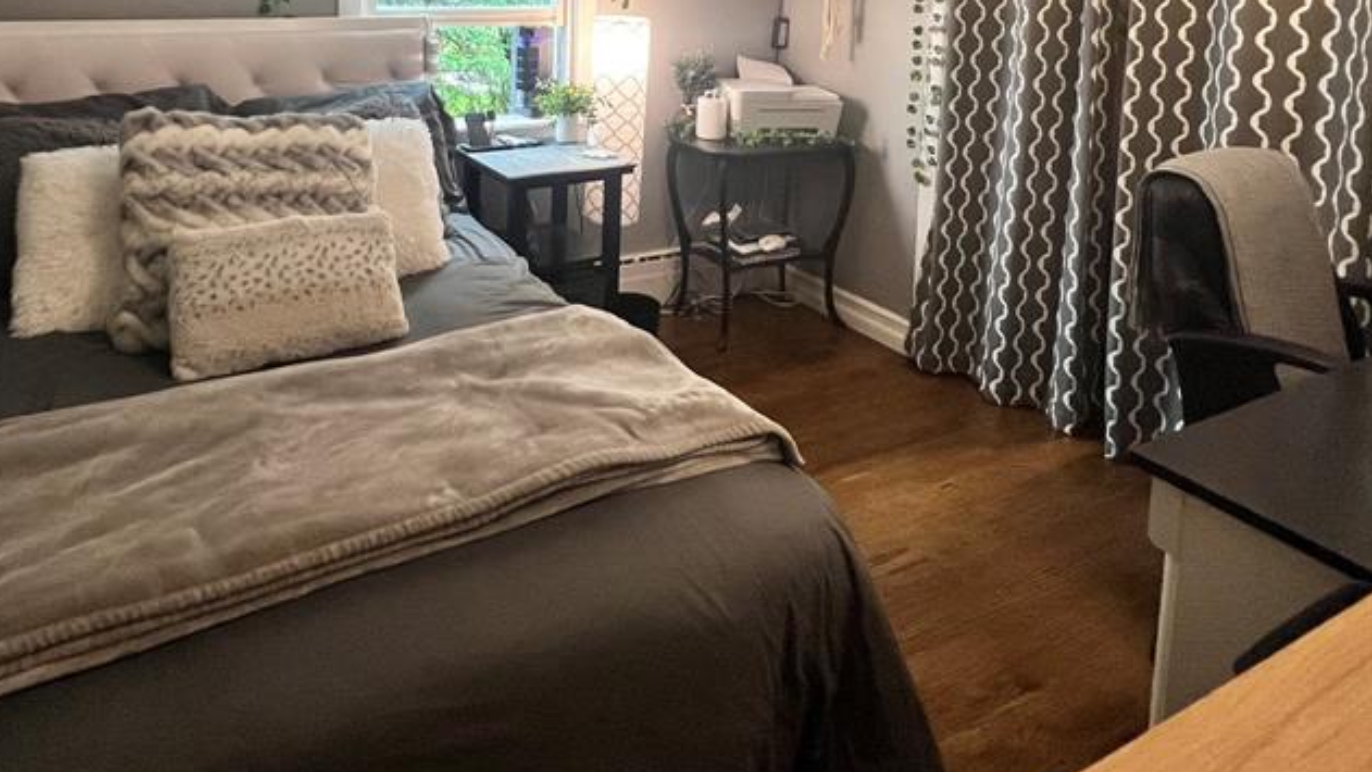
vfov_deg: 43.5
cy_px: 26
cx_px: 541
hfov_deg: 77.7
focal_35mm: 23
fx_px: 837
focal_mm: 1.57
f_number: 1.8
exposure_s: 1/60
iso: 320
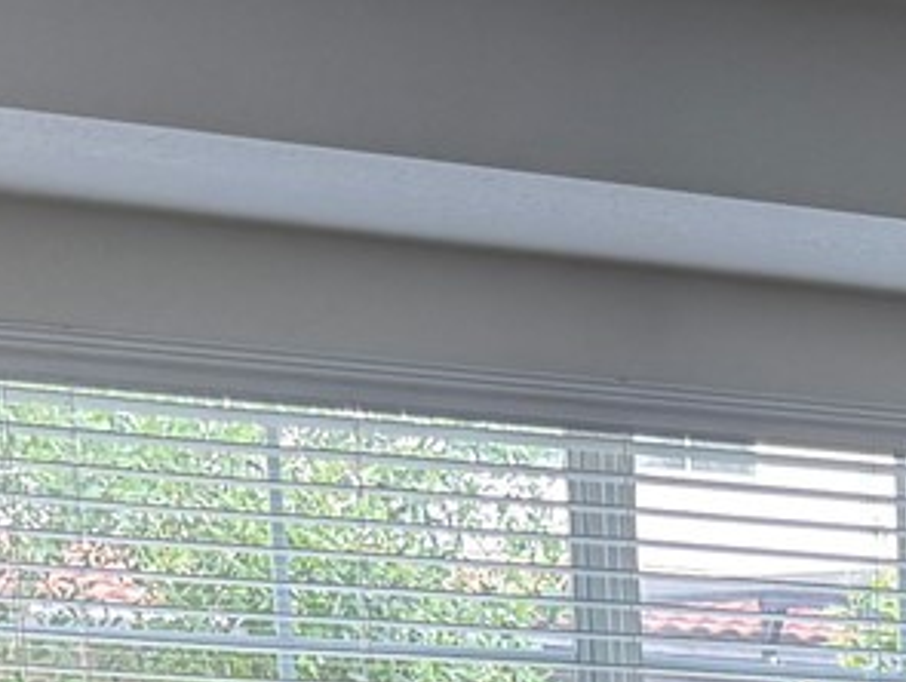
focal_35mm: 130
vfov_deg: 9.9
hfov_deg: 13.9
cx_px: 1499
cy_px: 1687
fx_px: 3407
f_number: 1.78
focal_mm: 6.76
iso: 200
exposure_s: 1/121
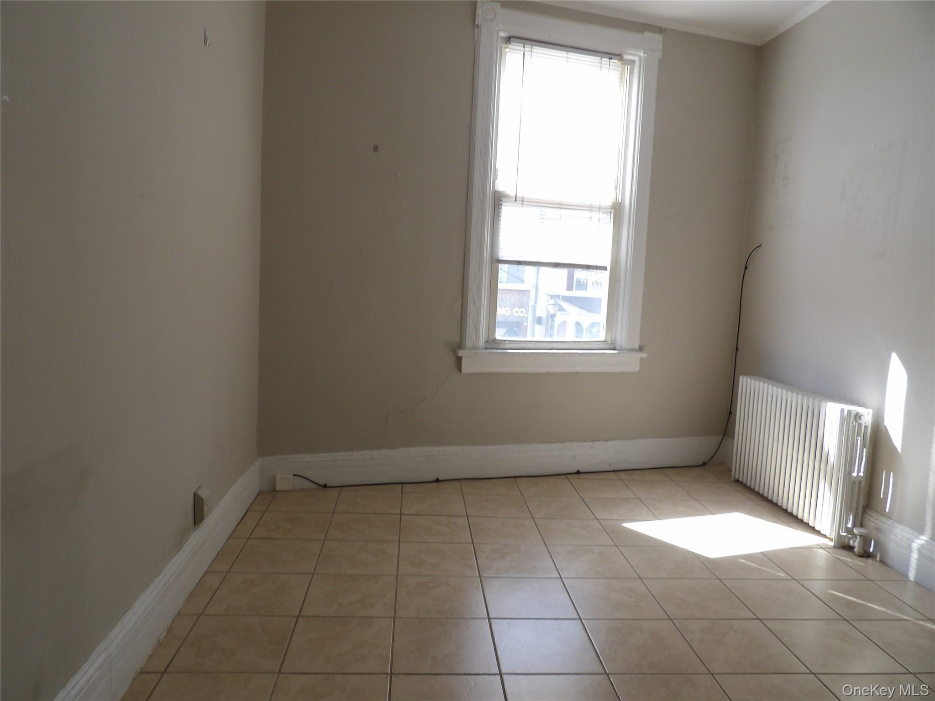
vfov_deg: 56.8
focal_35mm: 24
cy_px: 350
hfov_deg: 71.6
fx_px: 648
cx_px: 468
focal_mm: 4.3
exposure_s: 1/86
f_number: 3.2
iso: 100
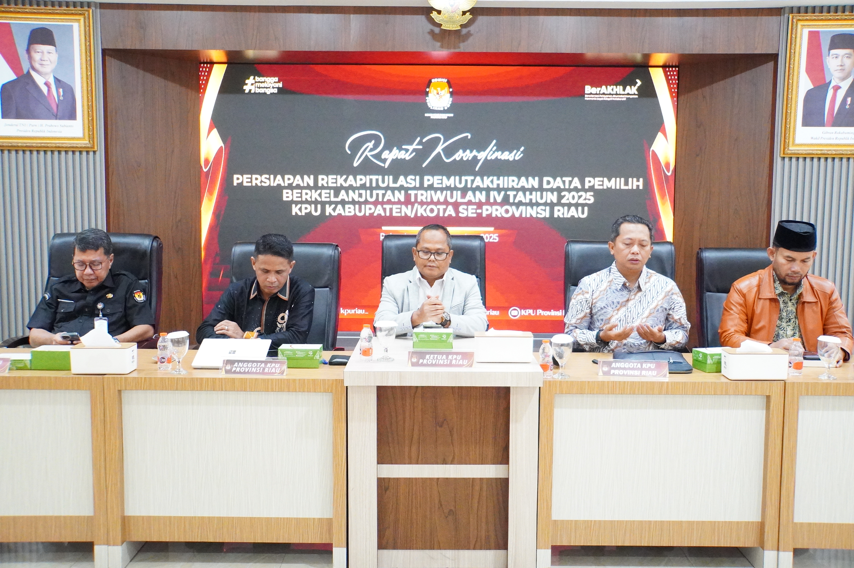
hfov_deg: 51.3
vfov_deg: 35.4
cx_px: 427
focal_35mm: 38
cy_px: 284
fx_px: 889
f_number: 4
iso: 12800
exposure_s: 1/200
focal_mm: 25
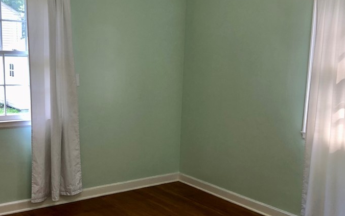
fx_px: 423
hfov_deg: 44.2
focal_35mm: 45
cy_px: 135
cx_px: 146
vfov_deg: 28.5
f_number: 1.8
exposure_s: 1/30
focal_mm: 4
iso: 25
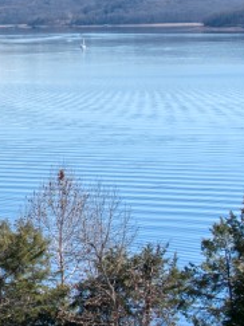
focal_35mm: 166
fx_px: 1561
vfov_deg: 11.9
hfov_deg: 8.3
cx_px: -316
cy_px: 62
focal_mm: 41
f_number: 9
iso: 100
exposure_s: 1/320
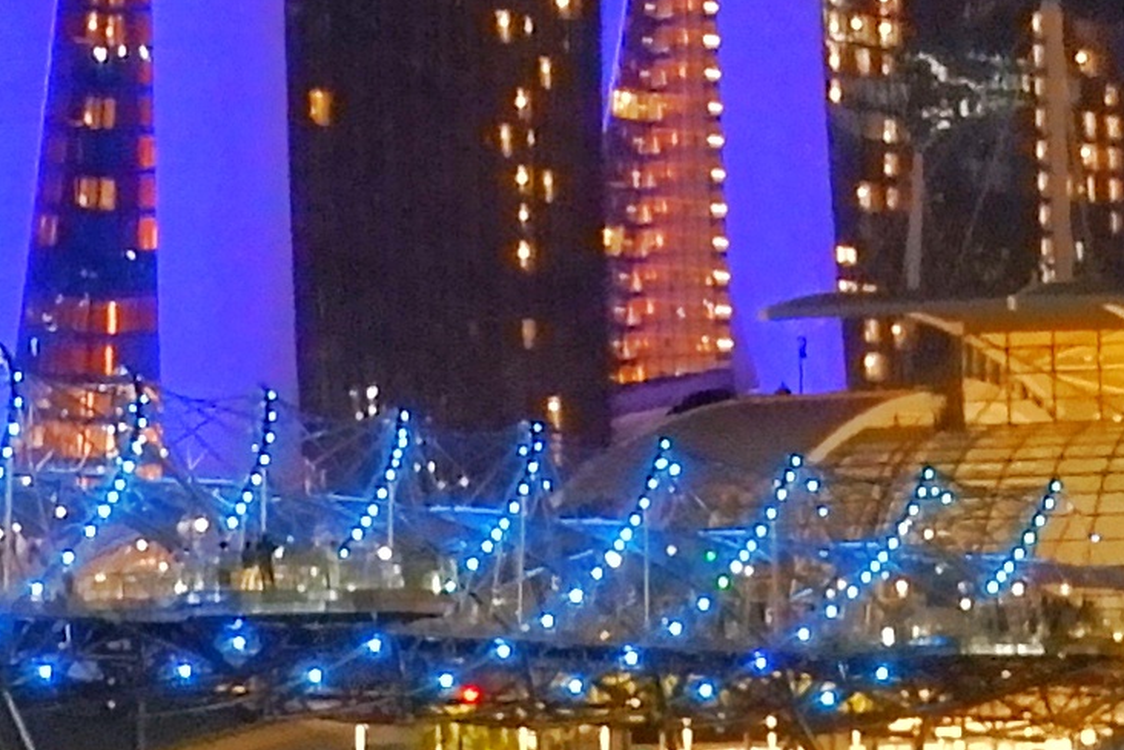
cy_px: -415
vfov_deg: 7.0
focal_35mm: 194
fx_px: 6057
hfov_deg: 10.5
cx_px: 1044
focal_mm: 19.2
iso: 3200
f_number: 3.8
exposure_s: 1/13
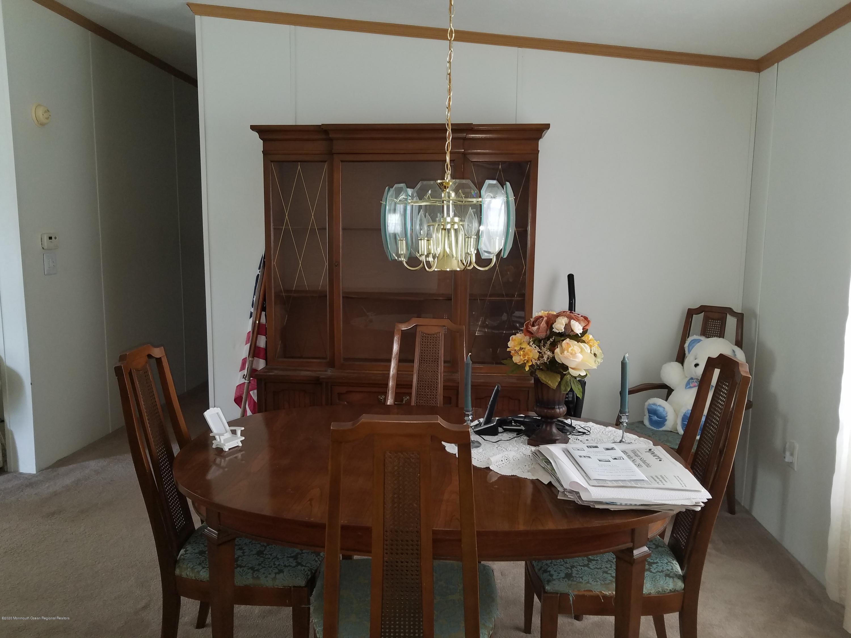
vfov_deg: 53.1
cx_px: 426
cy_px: 319
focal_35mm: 26
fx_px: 639
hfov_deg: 67.3
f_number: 1.7
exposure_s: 1/25
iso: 100
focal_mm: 4.2
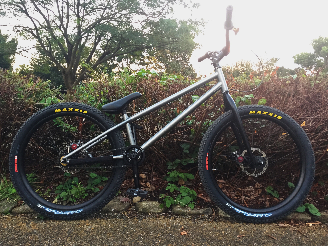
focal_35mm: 29
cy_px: 123
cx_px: 164
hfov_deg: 61.7
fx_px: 275
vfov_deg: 48.2
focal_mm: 4.15
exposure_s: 1/30
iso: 125
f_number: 2.2
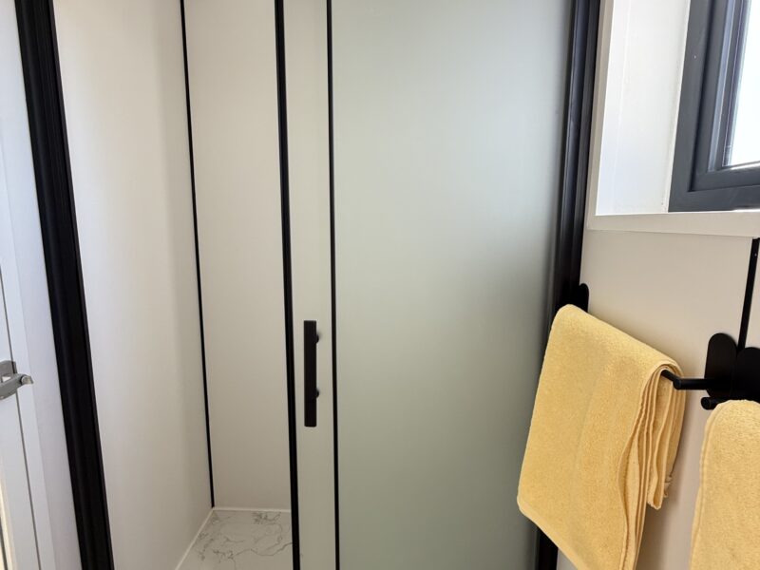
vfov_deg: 85.7
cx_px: 380
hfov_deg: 102.1
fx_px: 307
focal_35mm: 14
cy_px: 285
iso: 64
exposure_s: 1/99
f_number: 2.2
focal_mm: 2.22
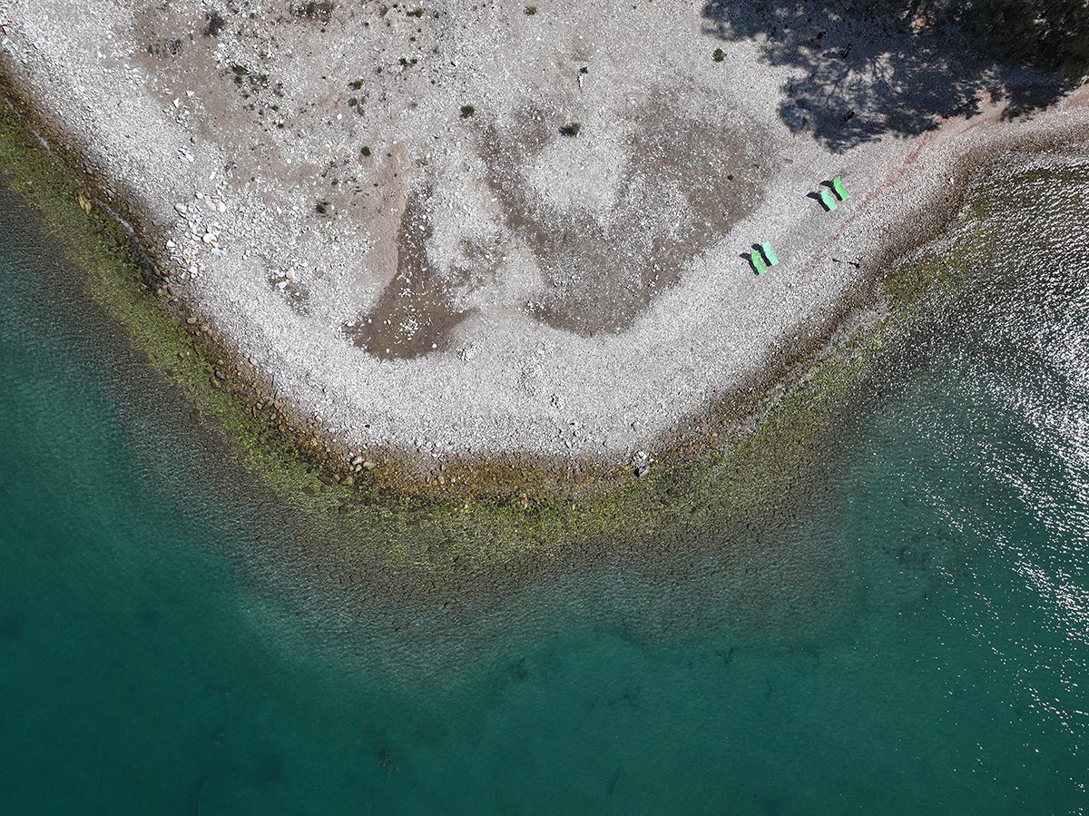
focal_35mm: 24
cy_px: 408
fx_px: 755
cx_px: 544
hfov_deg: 71.6
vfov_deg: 56.8
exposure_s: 1/15
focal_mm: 12.29
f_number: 2.8
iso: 100
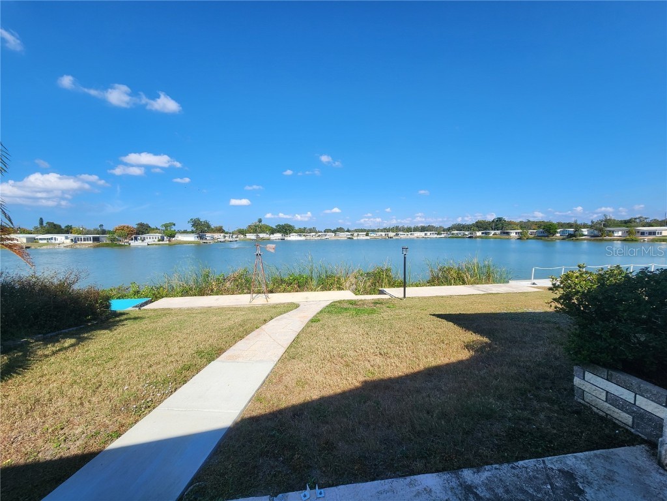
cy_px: 250
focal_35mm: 13
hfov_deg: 106.2
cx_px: 334
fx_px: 250
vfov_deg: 89.9
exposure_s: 1/1920
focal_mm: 2.2
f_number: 2.2
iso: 50
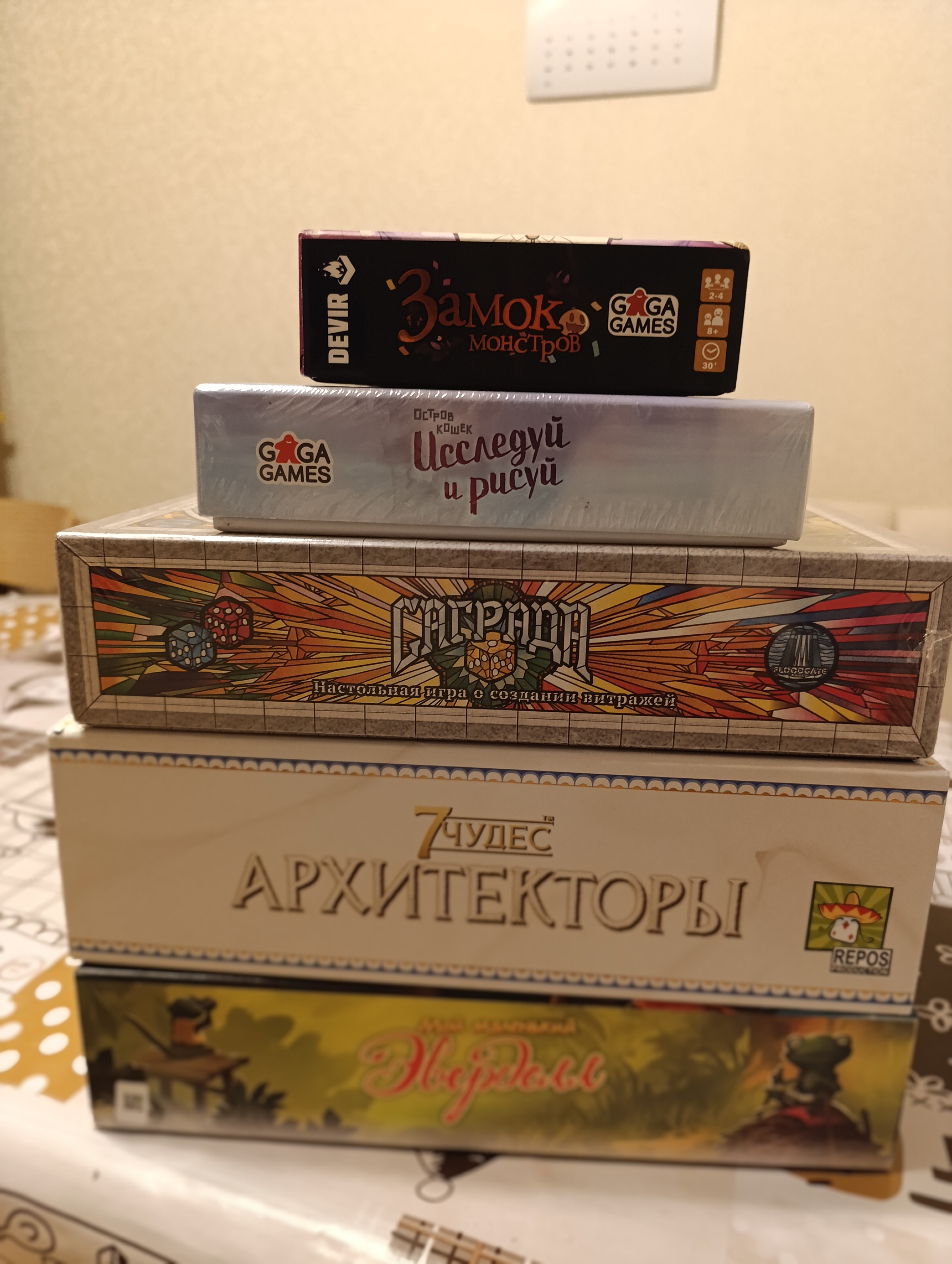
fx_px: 841
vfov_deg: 73.8
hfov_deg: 59.0
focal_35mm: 23
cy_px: 632
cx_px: 476
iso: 1250
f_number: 1.6
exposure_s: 1/50
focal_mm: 6.14
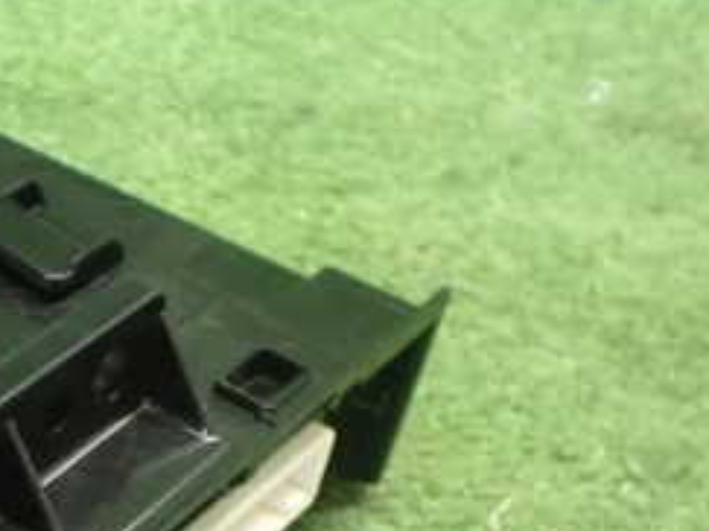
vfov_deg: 18.8
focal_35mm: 74
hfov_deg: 24.1
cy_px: 645
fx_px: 1515
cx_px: -131
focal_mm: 5.4
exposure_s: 1/30
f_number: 2.3
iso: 1600
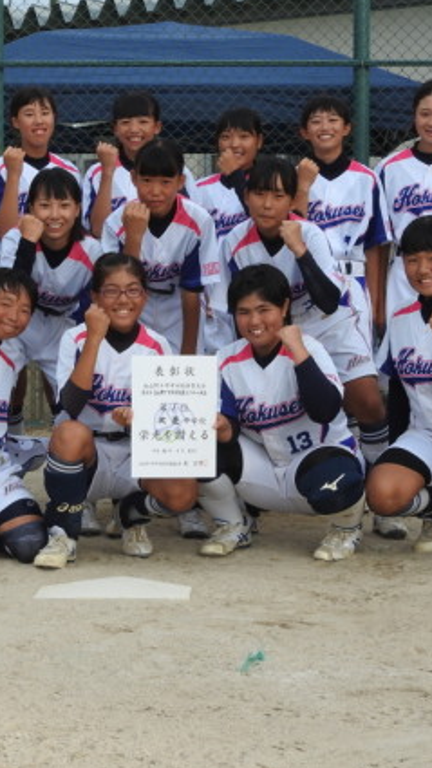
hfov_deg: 12.1
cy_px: 374
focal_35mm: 100
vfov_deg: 21.4
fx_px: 2037
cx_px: 184
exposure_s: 1/200
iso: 100
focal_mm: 11.6
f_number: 4.2
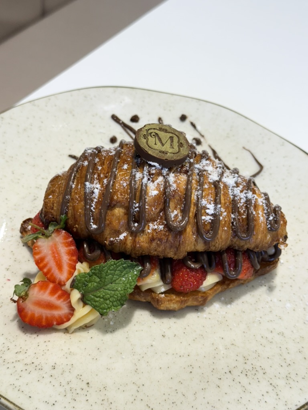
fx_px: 569
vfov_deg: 39.7
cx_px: 154
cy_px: 205
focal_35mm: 48
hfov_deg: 30.3
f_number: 1.78
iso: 80
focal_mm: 6.76
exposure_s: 1/120
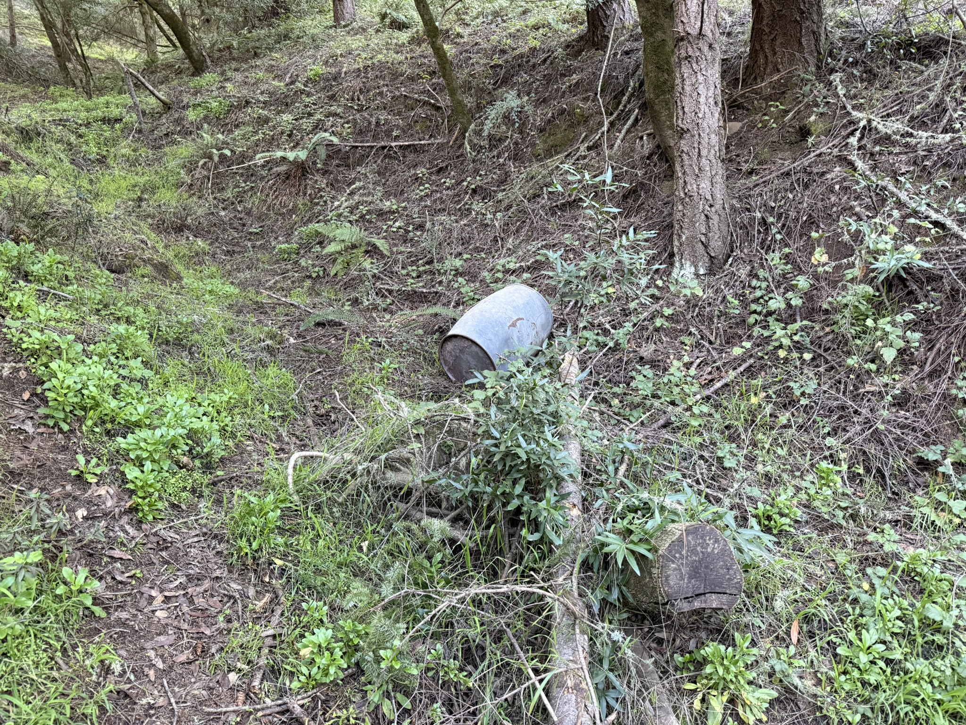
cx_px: 483
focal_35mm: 24
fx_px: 670
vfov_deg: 56.8
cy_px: 362
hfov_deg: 71.6
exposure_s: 1/60
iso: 640
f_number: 1.78
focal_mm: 6.76
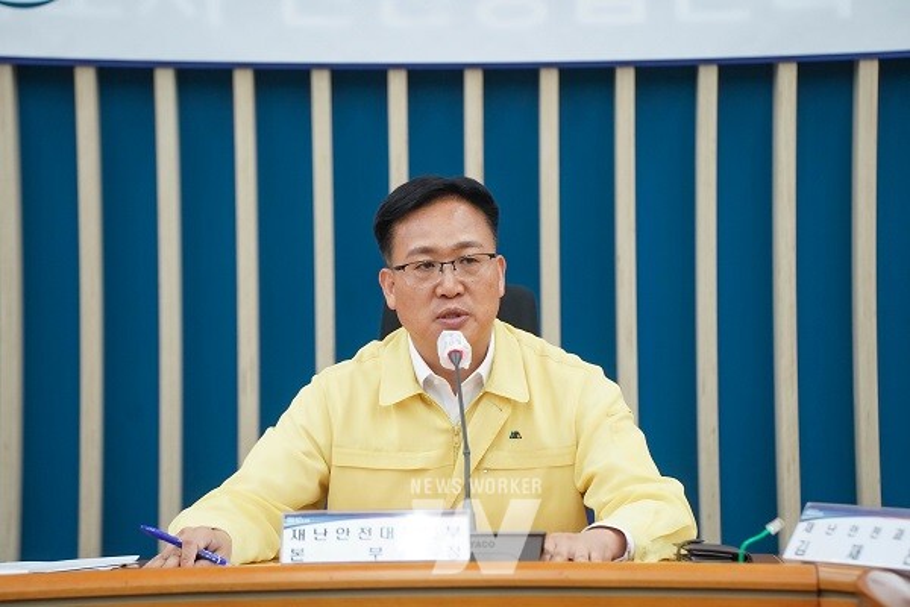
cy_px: 304
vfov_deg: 7.6
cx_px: 455
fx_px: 4550
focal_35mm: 180
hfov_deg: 11.4
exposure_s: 1/160
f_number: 4
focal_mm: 180
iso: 2500
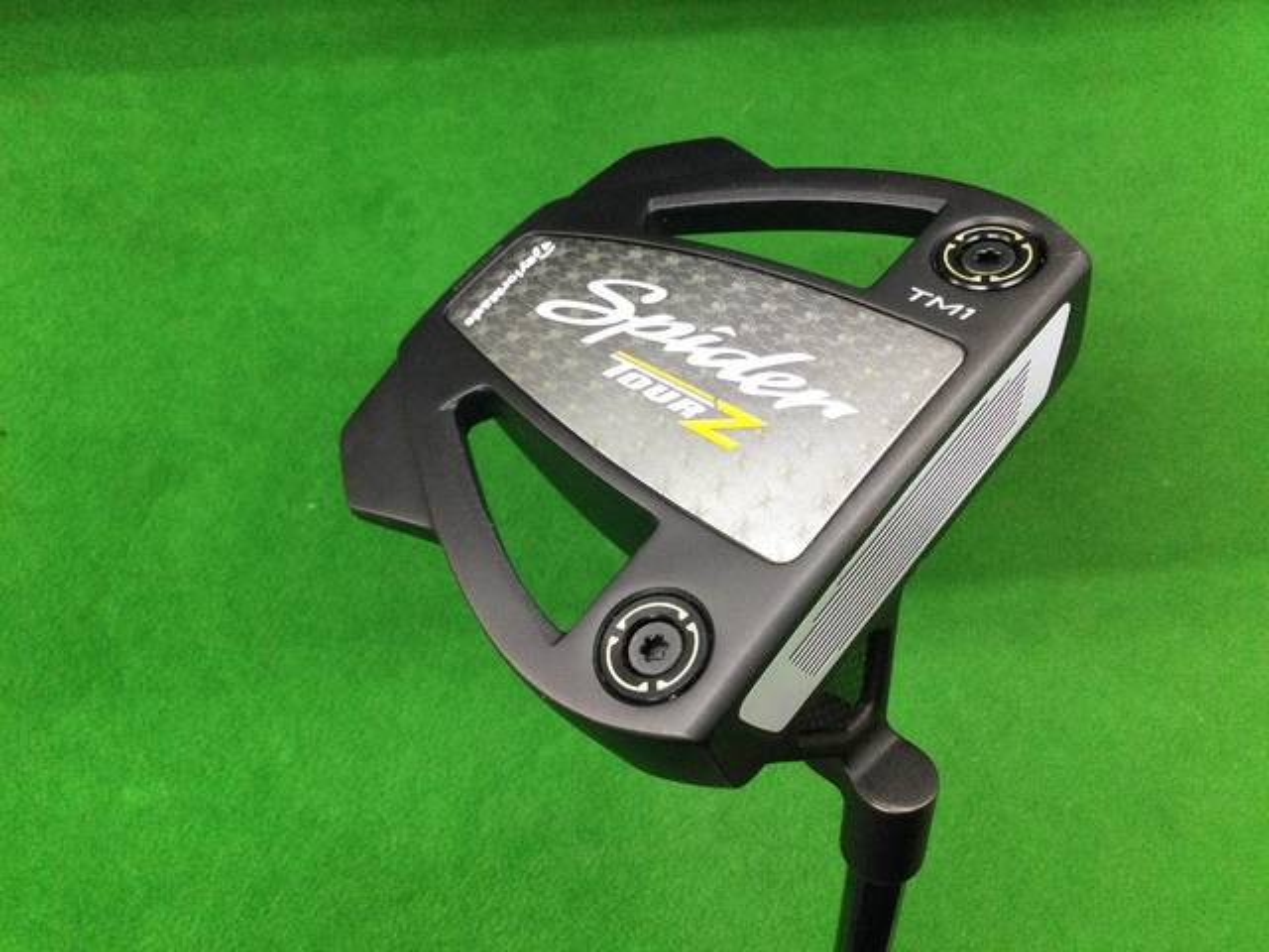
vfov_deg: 45.4
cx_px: 634
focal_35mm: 31
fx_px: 1136
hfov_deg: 58.4
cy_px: 476
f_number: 2.4
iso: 100
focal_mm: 3.3
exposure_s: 1/30
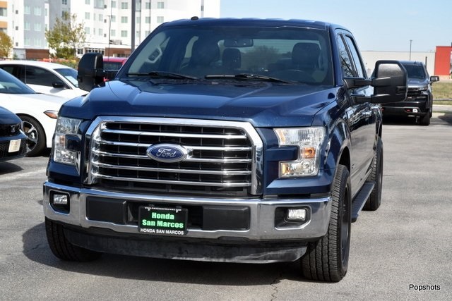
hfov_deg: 28.1
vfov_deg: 18.9
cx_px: 226
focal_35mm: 72
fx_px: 904
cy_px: 150
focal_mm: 48
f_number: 9
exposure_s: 1/320
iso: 200
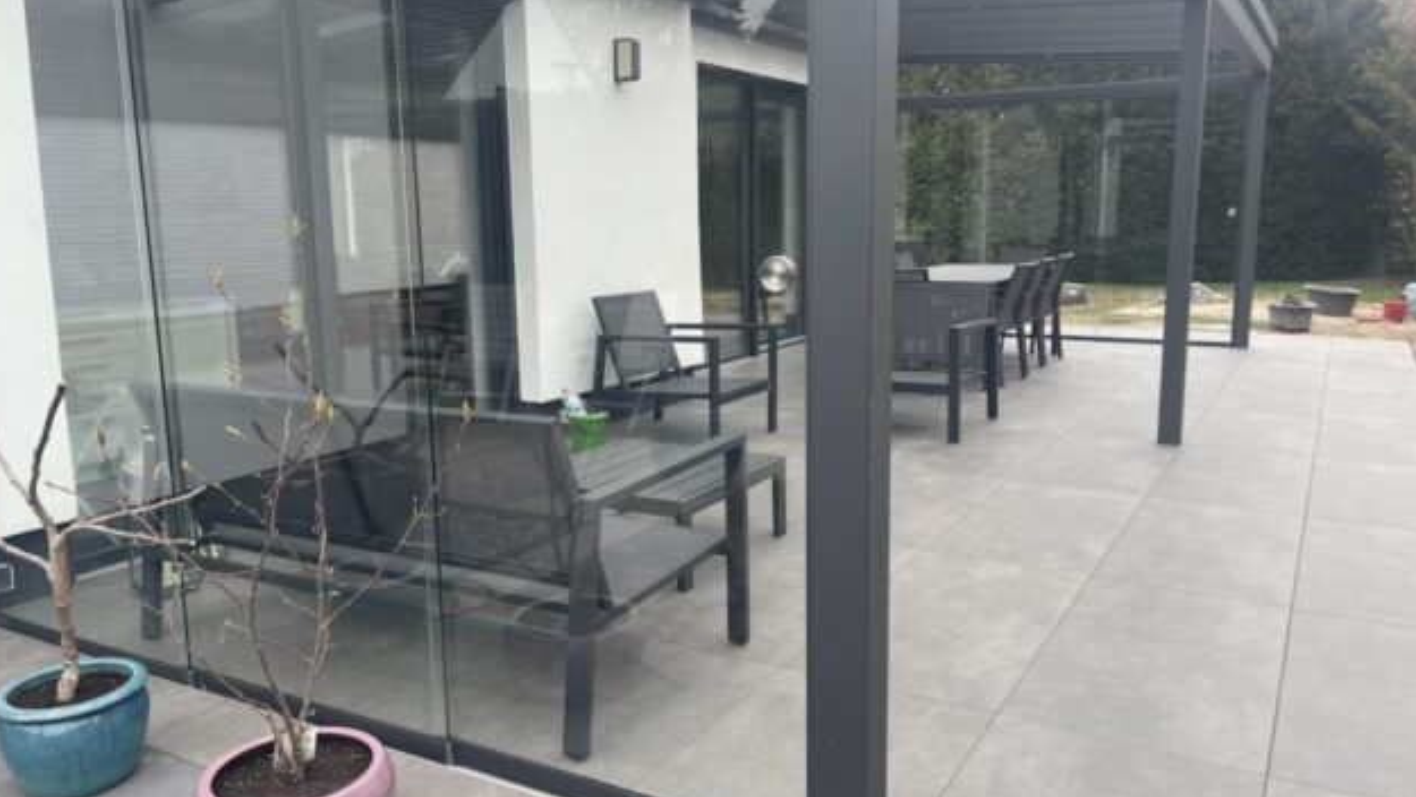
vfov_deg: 40.2
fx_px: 1089
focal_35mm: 29
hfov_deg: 66.0
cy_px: 389
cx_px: 696
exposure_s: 1/281
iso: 32
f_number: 1.6
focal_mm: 5.1
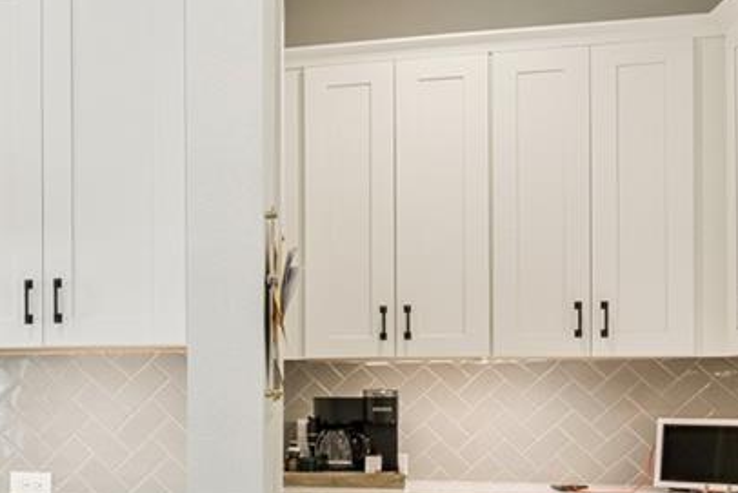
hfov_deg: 26.6
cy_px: 380
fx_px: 1292
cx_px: -238
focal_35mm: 63
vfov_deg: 21.4
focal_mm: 16
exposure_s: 1/40
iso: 800
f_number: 10
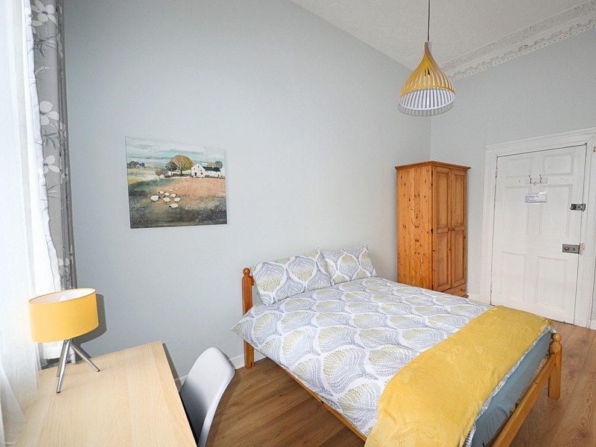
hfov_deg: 100.6
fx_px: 241
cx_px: 360
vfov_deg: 85.7
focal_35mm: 14
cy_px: 220
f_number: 4.5
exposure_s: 1/125
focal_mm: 8
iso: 320
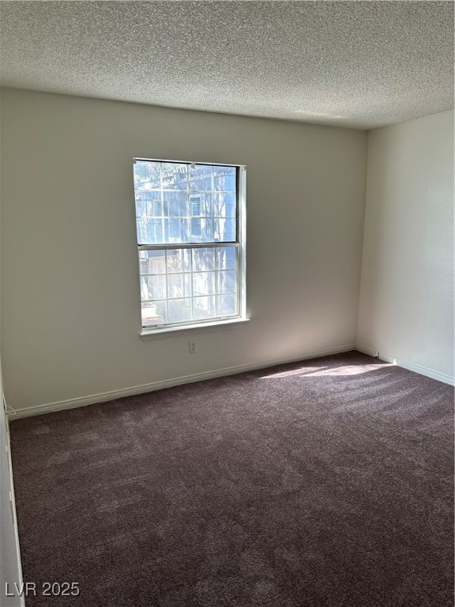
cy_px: 304
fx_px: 421
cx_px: 228
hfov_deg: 56.8
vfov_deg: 71.6
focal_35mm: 24
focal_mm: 6.86
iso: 125
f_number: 1.78
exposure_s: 1/121
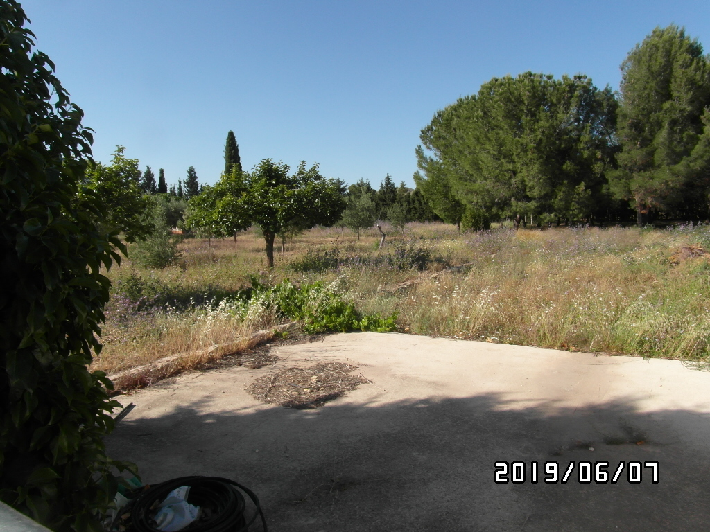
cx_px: 355
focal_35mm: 24
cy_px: 266
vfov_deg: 56.8
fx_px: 492
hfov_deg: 71.6
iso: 80
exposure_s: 1/250
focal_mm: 4
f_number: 5.8
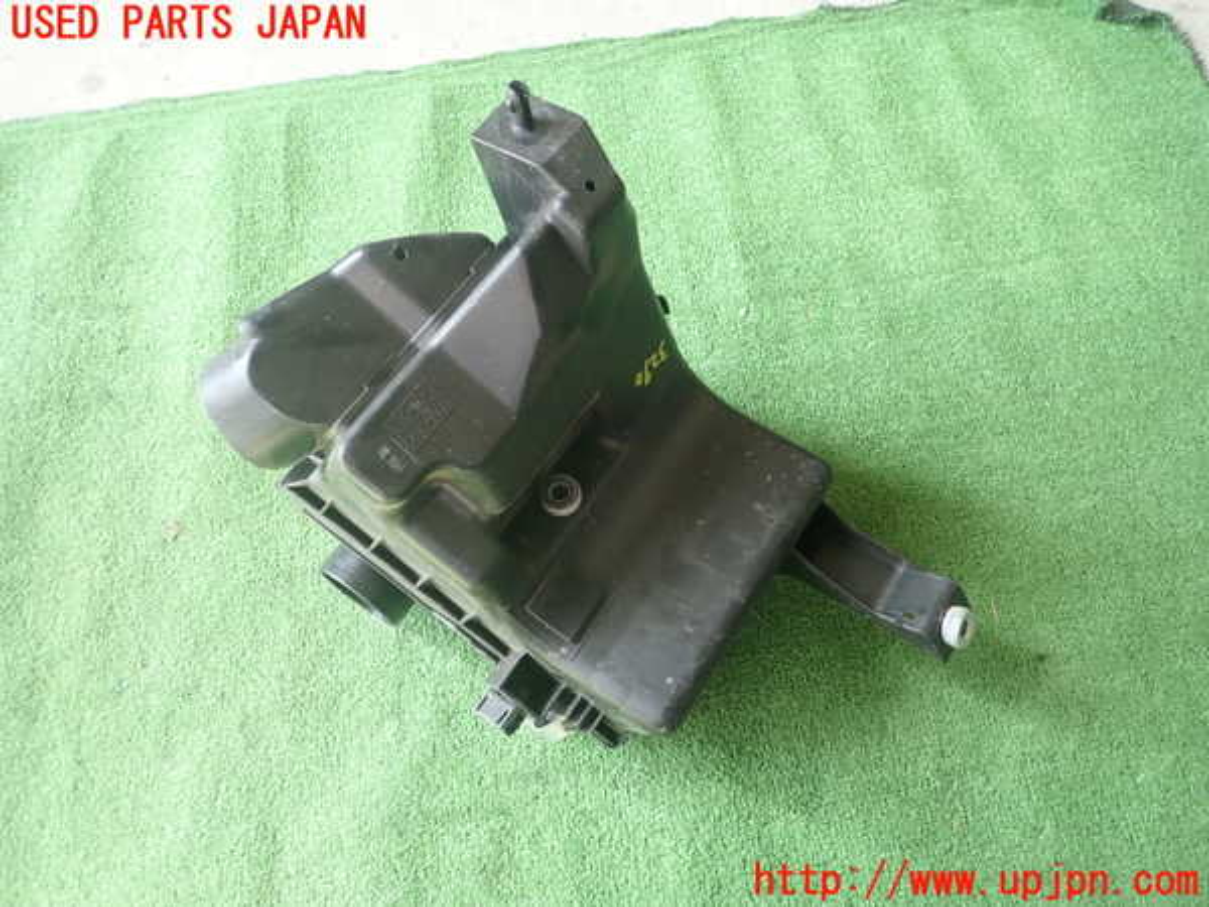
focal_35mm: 25
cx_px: 604
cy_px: 454
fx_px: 873
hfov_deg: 69.4
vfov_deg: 54.9
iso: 200
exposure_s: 1/50
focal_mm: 4.5
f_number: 2
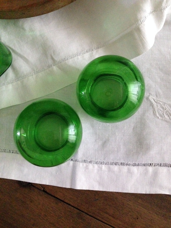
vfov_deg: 55.4
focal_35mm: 33
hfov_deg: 42.9
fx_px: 217
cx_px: 86
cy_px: 114
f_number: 2.4
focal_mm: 4.12
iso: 800
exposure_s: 1/15
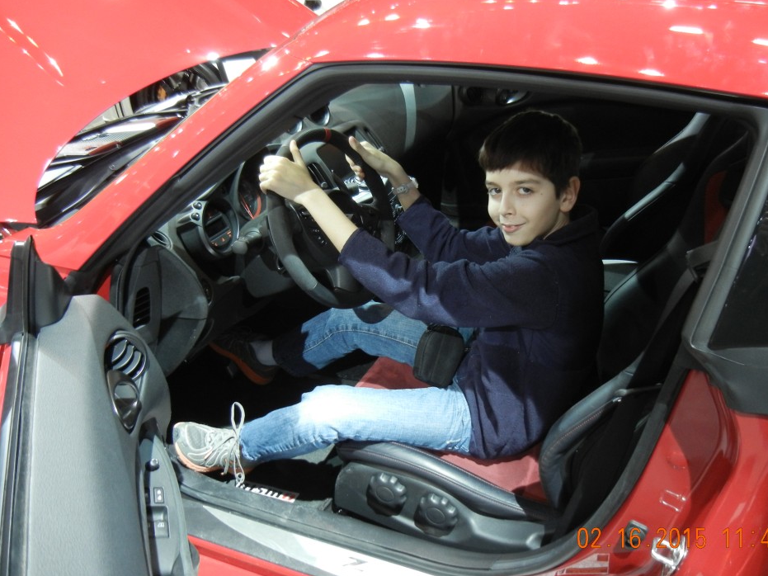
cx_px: 414
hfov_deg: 55.3
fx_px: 732
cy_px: 287
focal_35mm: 33
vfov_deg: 42.9
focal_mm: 5.4
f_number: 3.5
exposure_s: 1/36.7
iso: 400
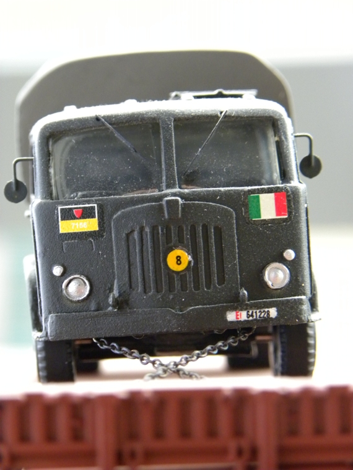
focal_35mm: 144
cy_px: 235
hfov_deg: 10.3
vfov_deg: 13.7
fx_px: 1958
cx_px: 176
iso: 400
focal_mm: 25.7
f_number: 4.5
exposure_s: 1/27.1
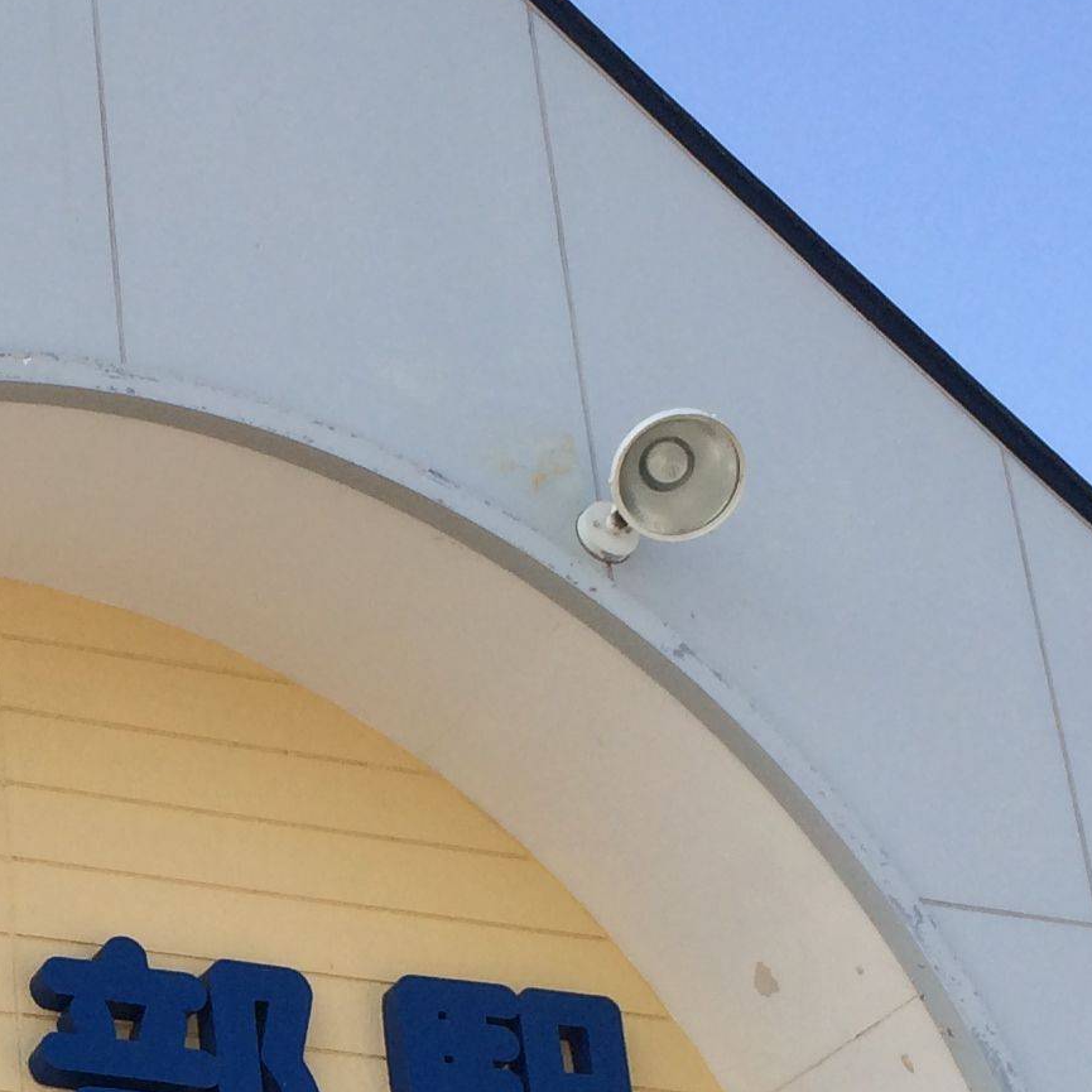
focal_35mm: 100
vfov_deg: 17.0
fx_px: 3569
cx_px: -67
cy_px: 1083
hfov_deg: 16.9
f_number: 2.2
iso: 32
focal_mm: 4.12
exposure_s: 1/1580
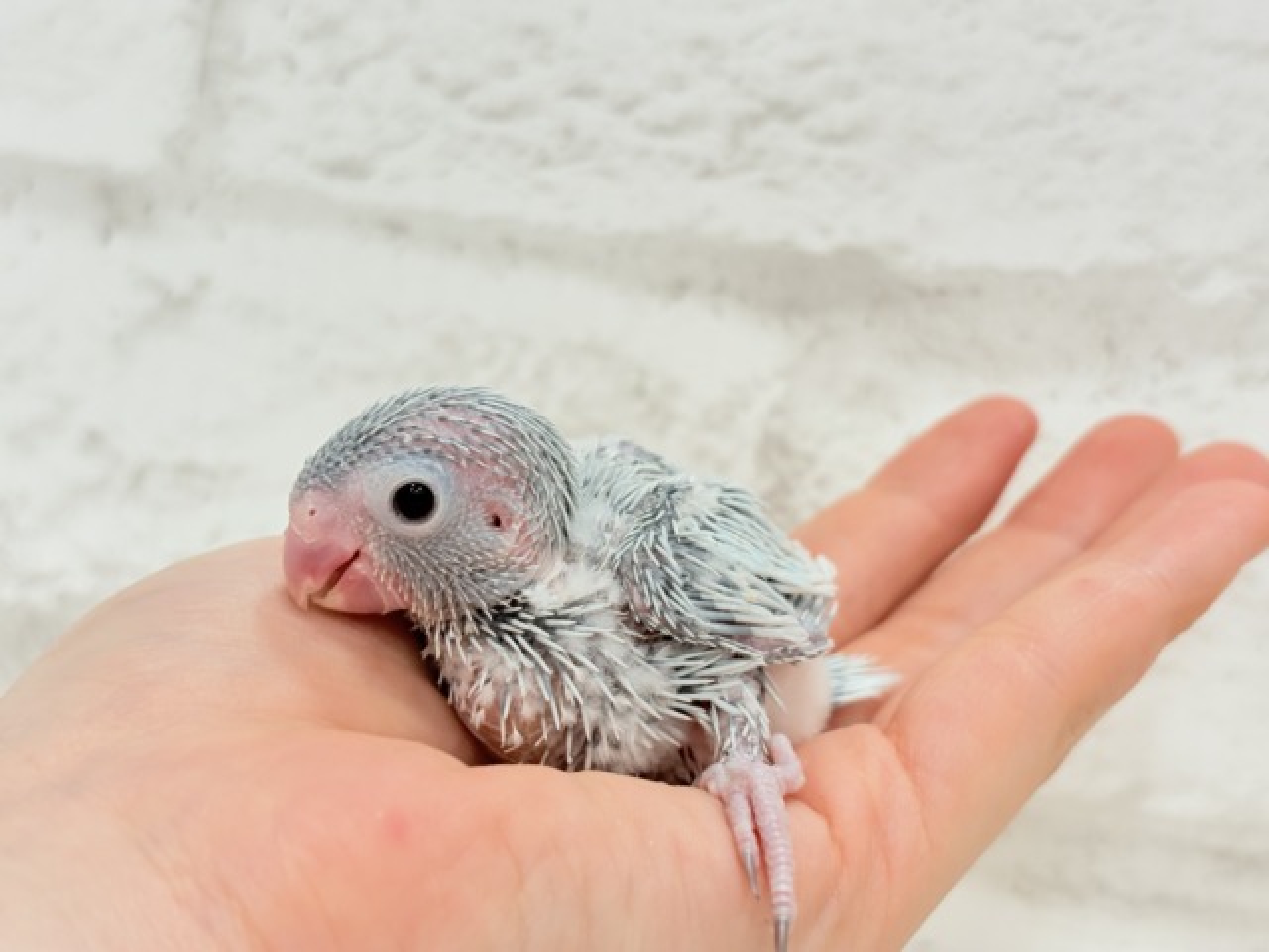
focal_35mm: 52
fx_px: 1906
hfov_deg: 36.8
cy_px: 476
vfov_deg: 28.0
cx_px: 634
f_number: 1.6
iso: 80
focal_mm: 5.96
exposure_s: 1/100
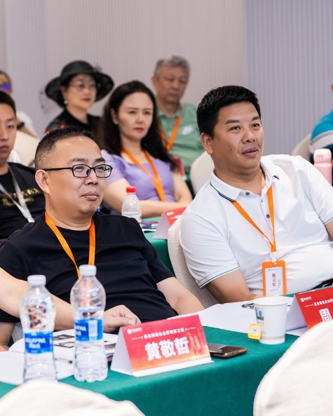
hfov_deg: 12.7
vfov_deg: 15.9
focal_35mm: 121
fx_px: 1489
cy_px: 210
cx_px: 75
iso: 2000
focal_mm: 85
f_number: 4
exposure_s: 1/160
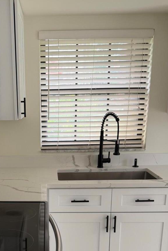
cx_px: 33
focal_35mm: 44
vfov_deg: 42.8
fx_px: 308
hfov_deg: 29.8
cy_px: 196
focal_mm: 6.76
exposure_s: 1/121
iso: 160
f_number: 1.78
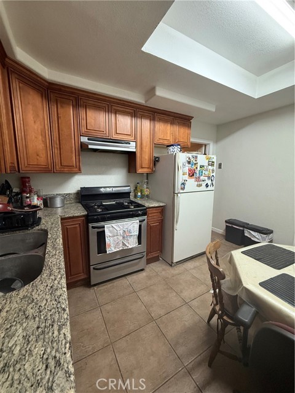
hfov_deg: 85.7
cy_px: 196
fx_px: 159
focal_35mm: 14
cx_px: 148
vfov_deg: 102.1
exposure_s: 1/60
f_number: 2.2
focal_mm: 2.22
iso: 320
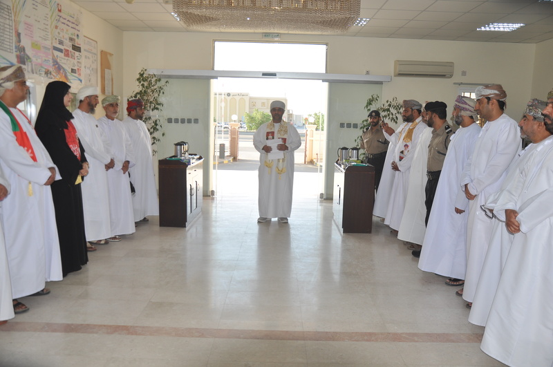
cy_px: 184
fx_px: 483
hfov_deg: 59.6
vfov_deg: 41.6
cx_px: 276
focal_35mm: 32
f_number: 6.3
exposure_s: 1/200
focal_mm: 21
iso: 200
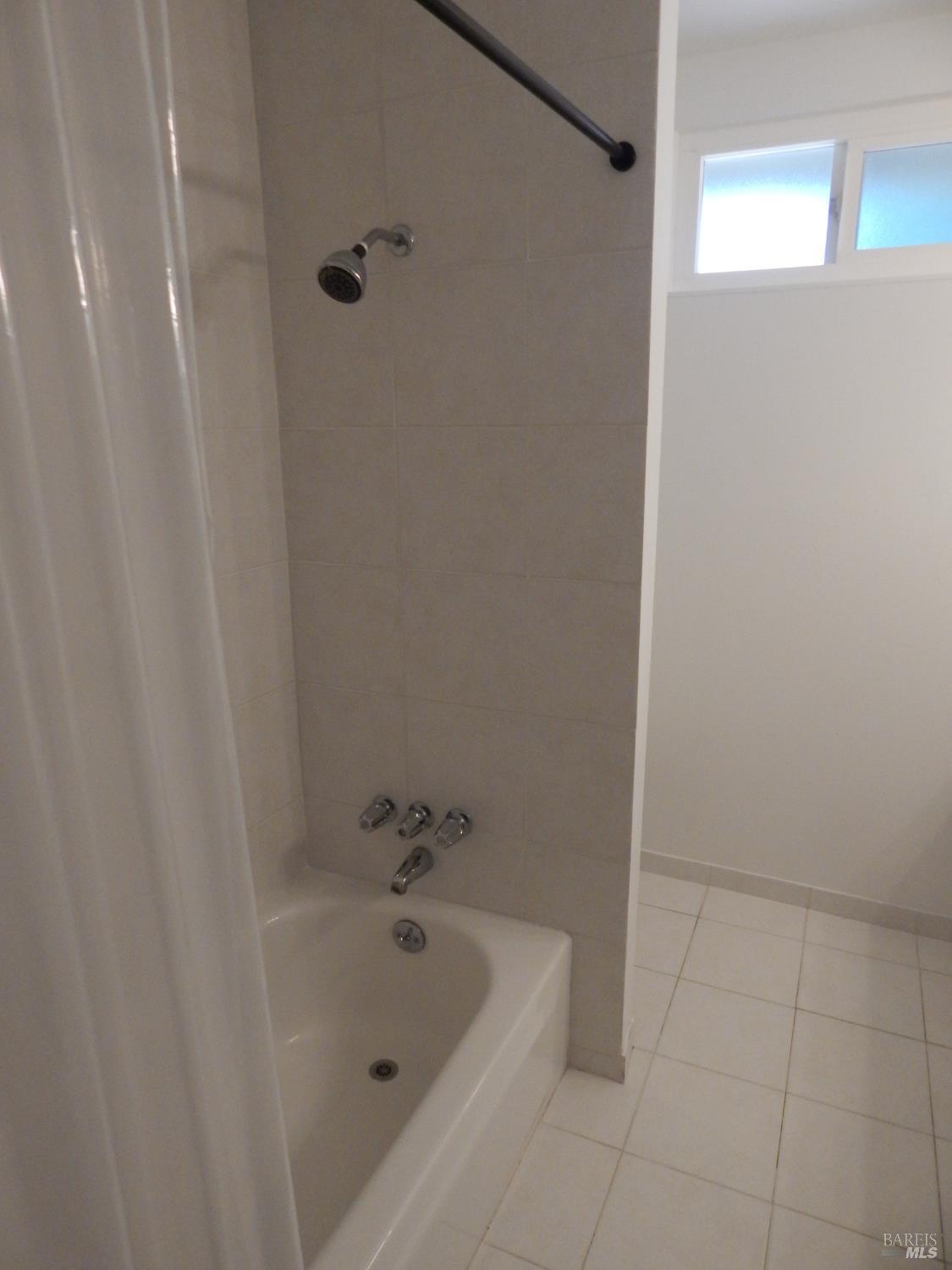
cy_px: 635
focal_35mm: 22
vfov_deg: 76.4
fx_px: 807
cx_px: 476
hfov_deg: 61.1
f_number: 3
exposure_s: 1/160
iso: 400
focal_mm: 4
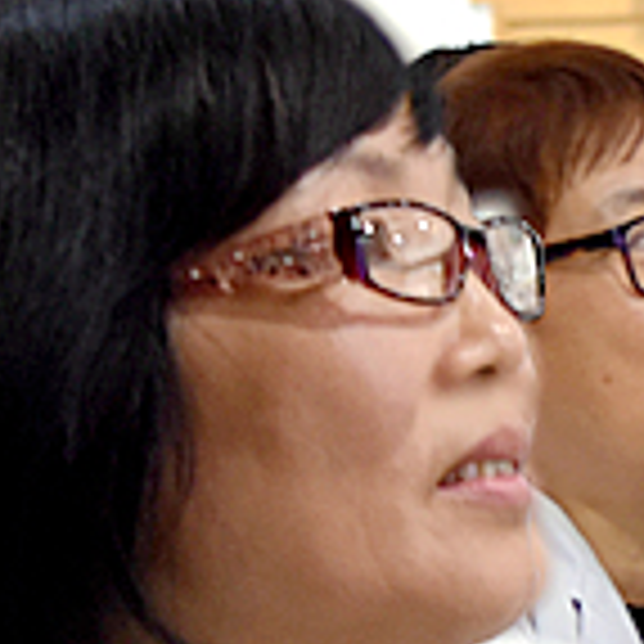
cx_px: 797
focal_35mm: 210
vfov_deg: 8.2
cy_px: 905
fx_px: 4420
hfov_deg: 8.2
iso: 800
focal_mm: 44
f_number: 2.8
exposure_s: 1/30
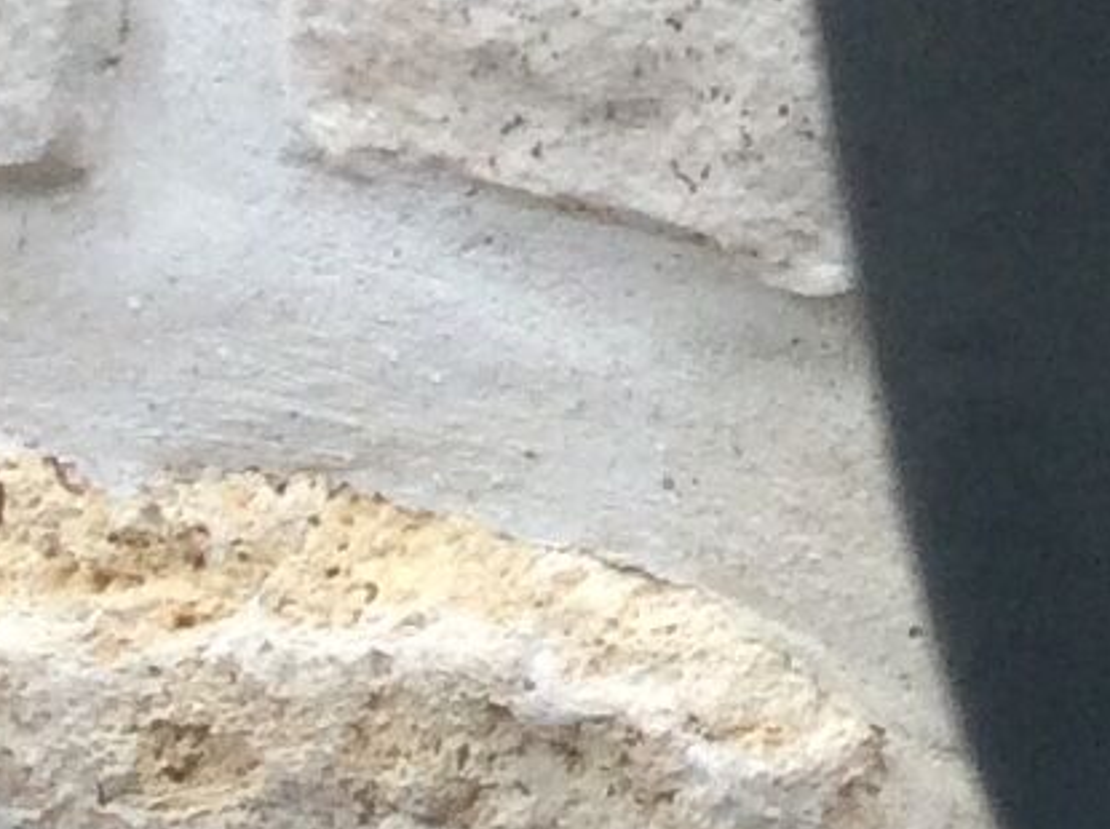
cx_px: 2875
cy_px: -1179
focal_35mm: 200
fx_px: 6404
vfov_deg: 7.0
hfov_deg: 8.8
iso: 40
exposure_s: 1/100
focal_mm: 3.3
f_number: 2.4
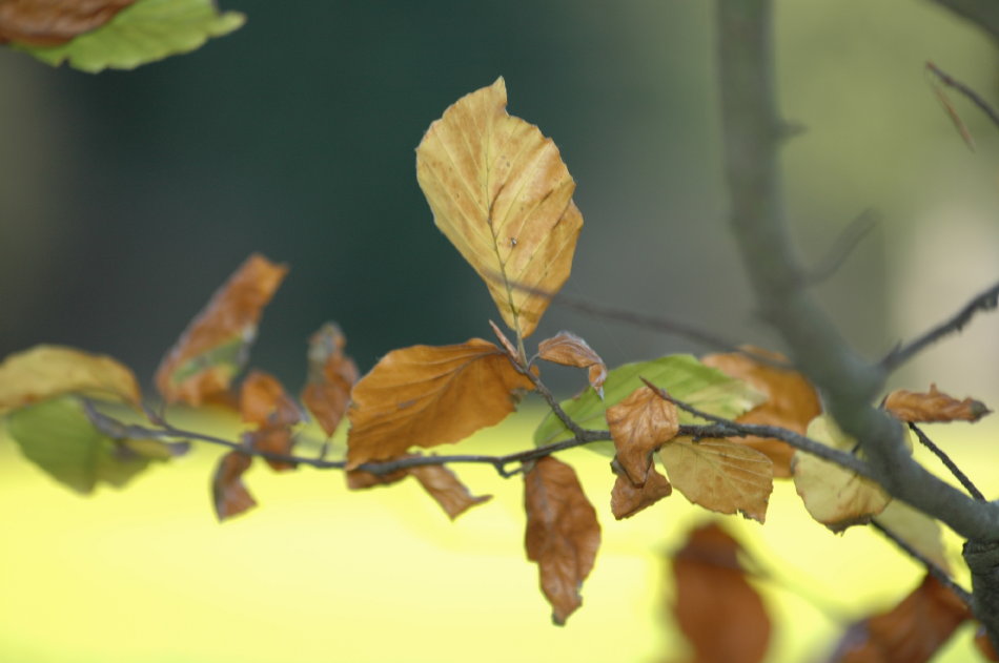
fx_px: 8107
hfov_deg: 7.1
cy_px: 332
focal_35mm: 292
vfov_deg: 4.7
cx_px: 500
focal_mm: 195
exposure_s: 1/100
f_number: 5
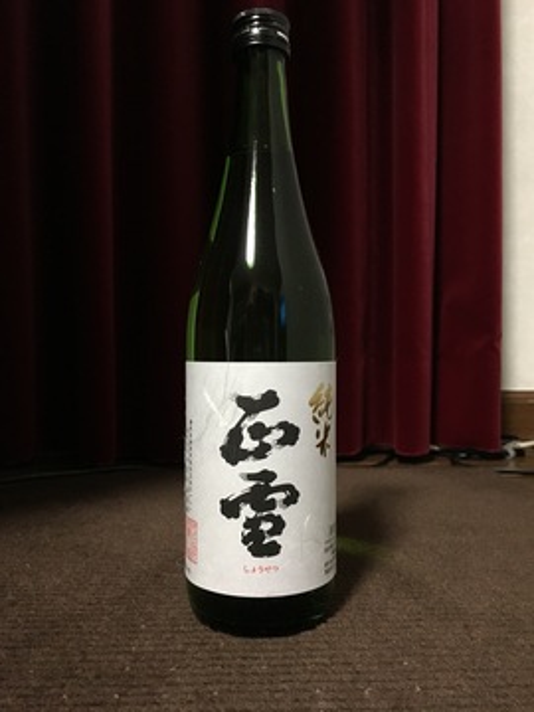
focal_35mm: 29
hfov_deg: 48.2
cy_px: 356
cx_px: 267
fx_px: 596
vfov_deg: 61.7
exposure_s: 1/15
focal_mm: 4.15
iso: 200
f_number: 2.2
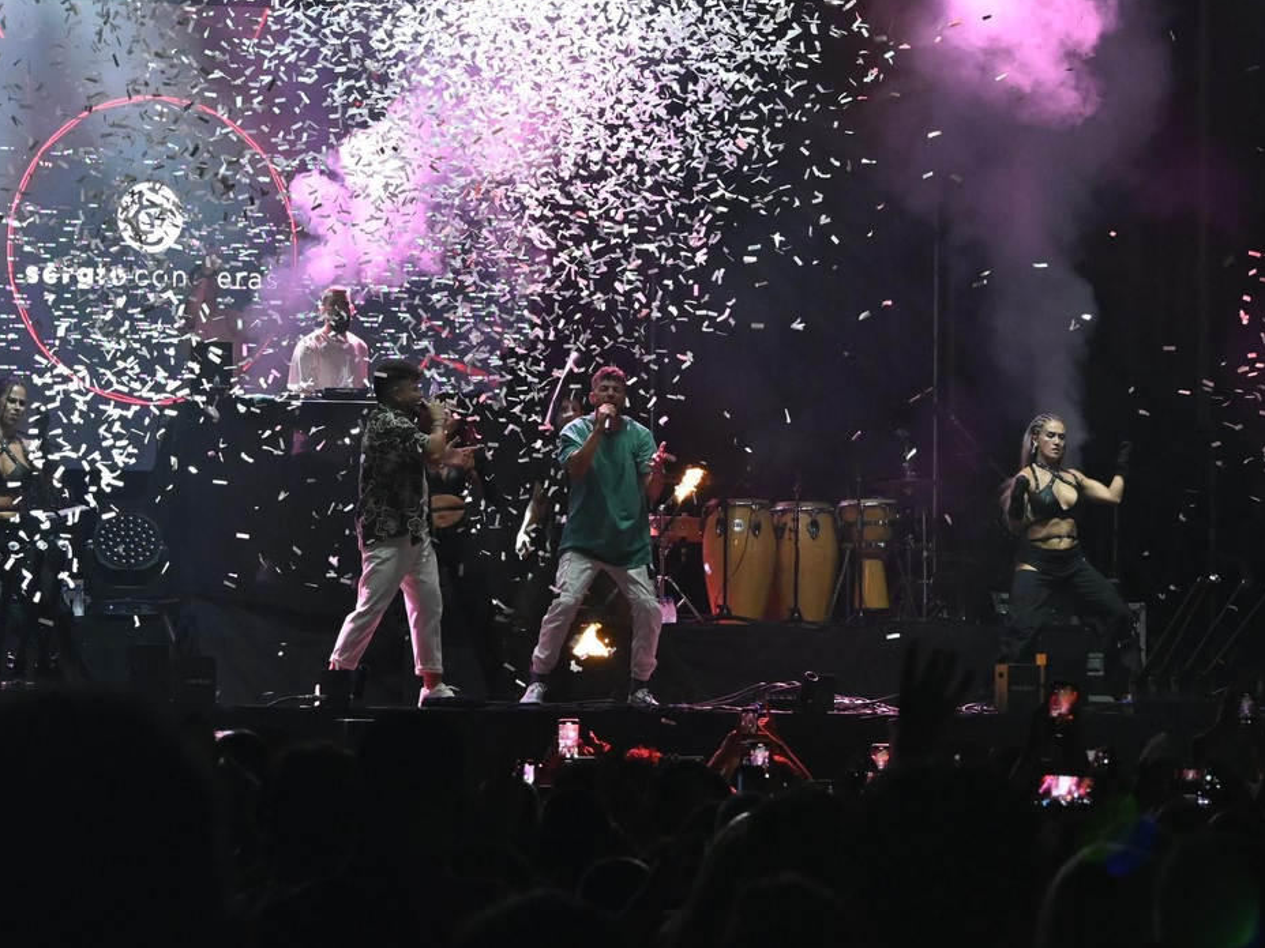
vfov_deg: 8.5
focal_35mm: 174
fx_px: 6359
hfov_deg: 11.4
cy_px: 339
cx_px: 463
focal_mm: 70
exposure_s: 1/200
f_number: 6.3
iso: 4000
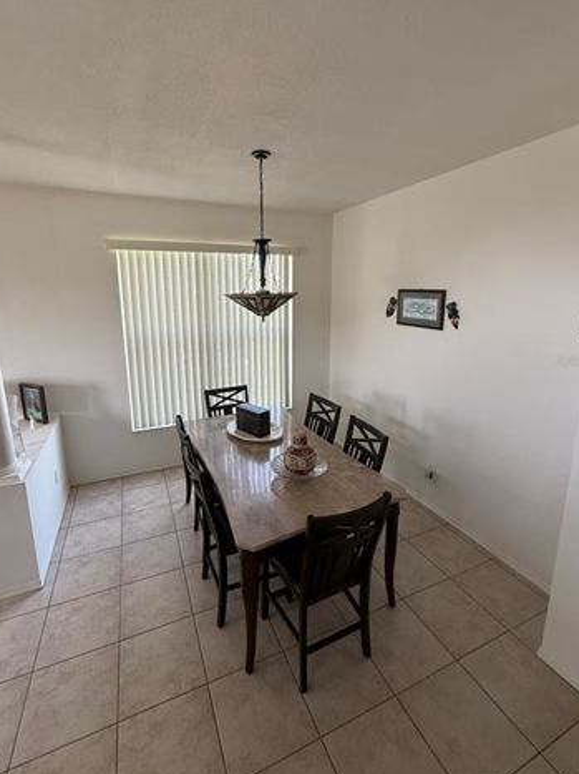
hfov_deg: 78.0
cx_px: 278
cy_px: 360
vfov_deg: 94.4
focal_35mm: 16
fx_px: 357
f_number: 2.2
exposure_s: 1/99
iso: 200
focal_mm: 2.22
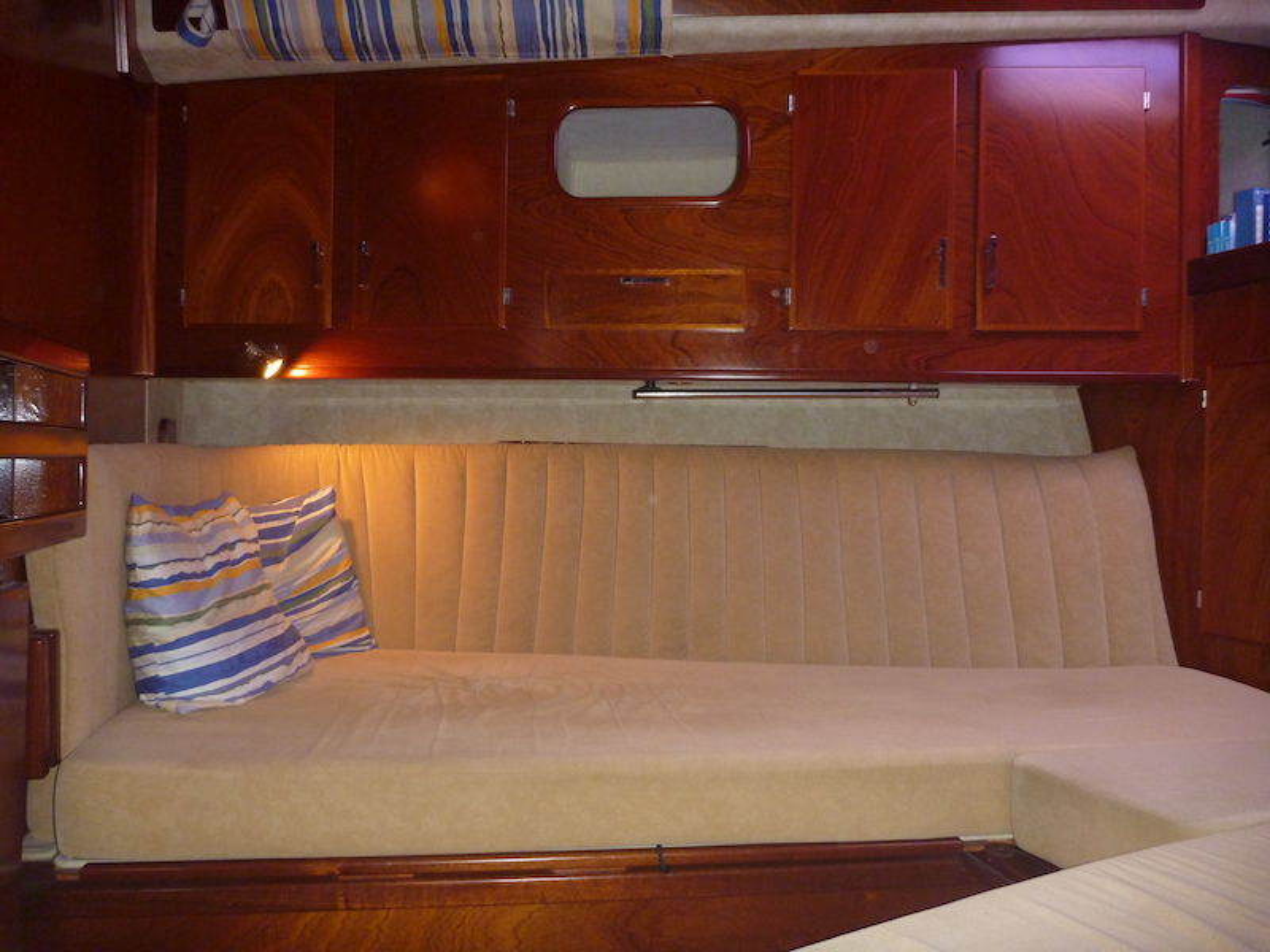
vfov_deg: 49.7
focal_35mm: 28
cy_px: 476
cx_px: 635
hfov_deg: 63.4
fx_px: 1027
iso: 320
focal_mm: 4.9
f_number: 3.3
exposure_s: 1/30
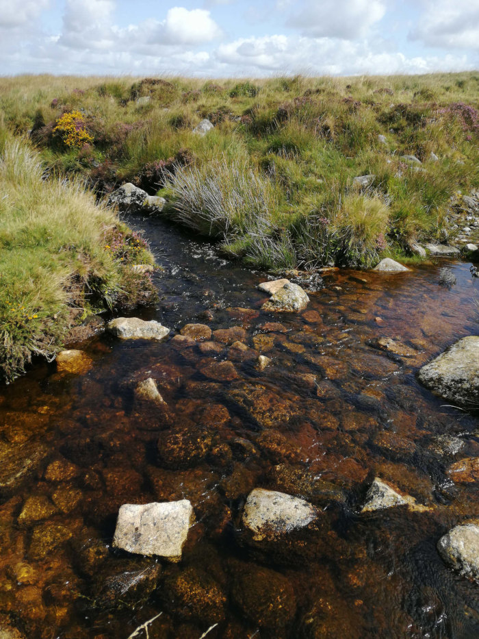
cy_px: 320
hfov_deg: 51.4
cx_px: 240
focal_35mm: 27
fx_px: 498
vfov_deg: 65.3
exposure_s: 1/1168
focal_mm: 3.95
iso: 50
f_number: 1.8
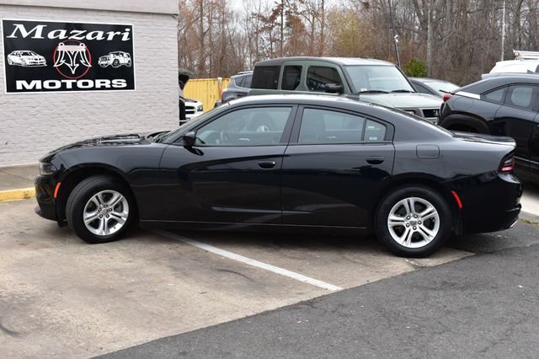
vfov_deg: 28.9
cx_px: 270
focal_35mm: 46
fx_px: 696
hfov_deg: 42.3
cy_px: 180
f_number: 8
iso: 400
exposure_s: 1/60
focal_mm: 31
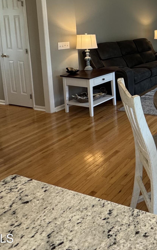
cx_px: 204
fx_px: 226
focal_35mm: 33
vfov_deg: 54.1
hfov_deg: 30.4
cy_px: 49
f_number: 2.2
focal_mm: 2.22
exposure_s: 1/101
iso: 250
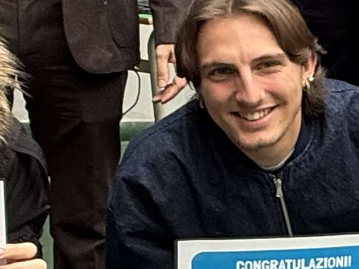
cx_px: 682
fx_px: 1047
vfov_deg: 14.6
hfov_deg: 15.9
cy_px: 77
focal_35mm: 101
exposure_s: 1/99
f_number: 2.2
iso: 100
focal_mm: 2.22
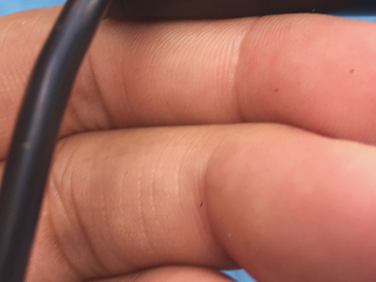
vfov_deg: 23.0
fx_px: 663
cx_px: 270
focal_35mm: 61
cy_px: -4
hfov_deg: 31.3
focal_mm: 4.15
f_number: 2.2
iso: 32
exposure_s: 1/50
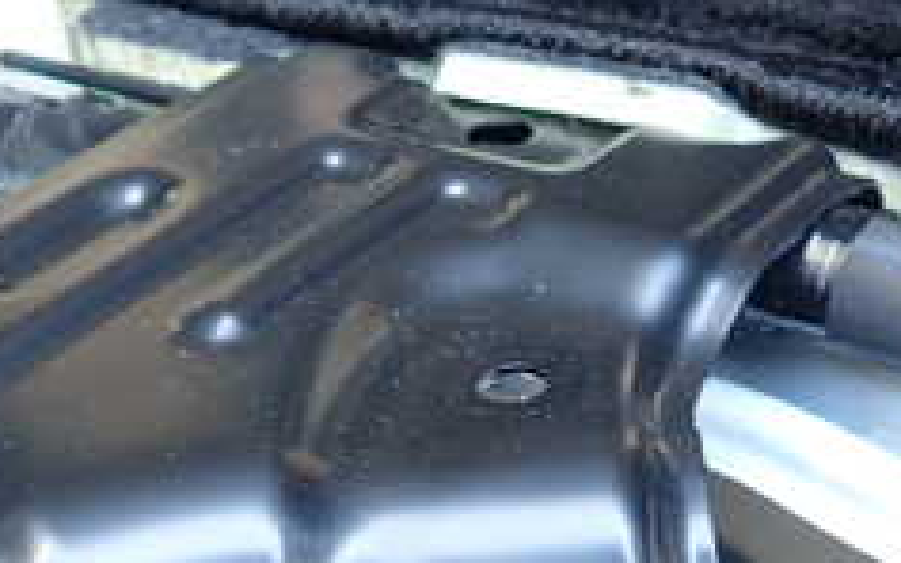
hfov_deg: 30.3
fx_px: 1645
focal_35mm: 67
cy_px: 609
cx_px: 262
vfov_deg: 18.7
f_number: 2
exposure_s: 1/60
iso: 200
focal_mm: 4.5
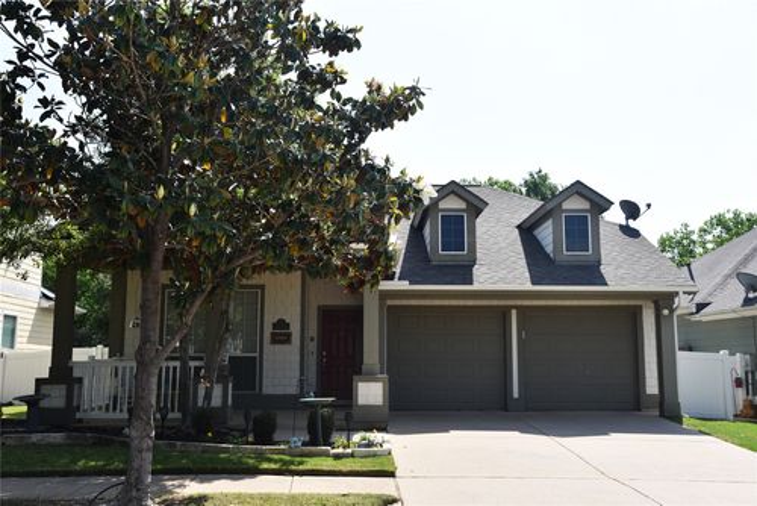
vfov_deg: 35.1
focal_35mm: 38
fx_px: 799
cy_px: 253
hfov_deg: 50.7
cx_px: 378
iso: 100
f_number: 9
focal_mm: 38
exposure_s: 1/200
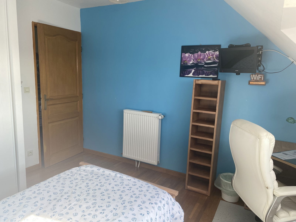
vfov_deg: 53.1
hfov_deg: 67.3
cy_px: 111
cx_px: 148
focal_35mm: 26
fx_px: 222
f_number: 1.8
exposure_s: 1/166
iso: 32
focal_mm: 4.25
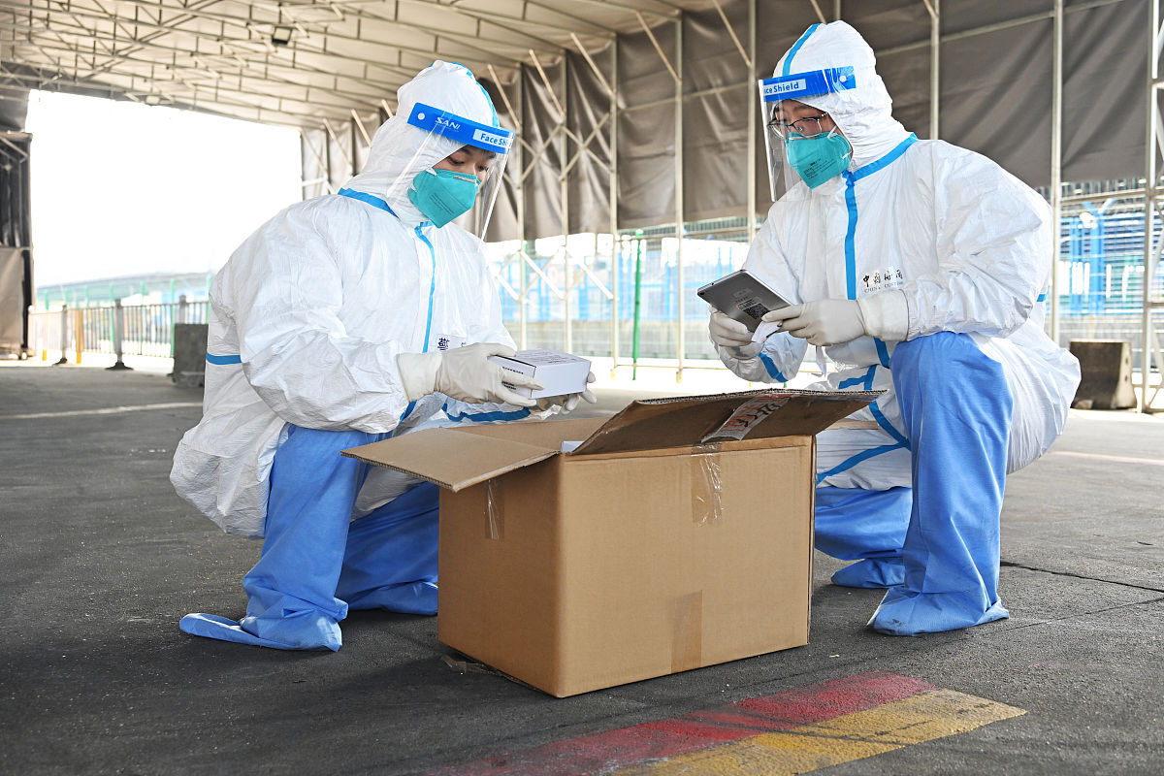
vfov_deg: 32.6
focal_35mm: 41
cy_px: 388
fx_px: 1326
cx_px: 582
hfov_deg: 47.4
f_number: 5
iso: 800
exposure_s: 1/400
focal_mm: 41
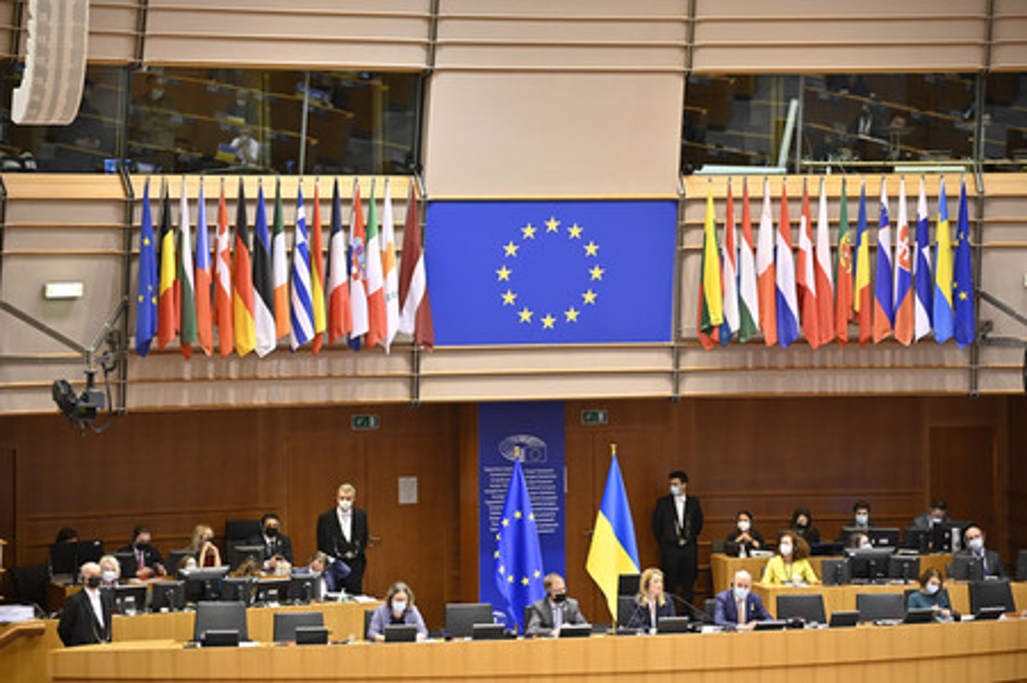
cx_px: 514
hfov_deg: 16.8
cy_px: 342
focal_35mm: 122
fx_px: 3478
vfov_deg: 11.2
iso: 1250
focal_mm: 122
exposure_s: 1/250
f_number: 2.8
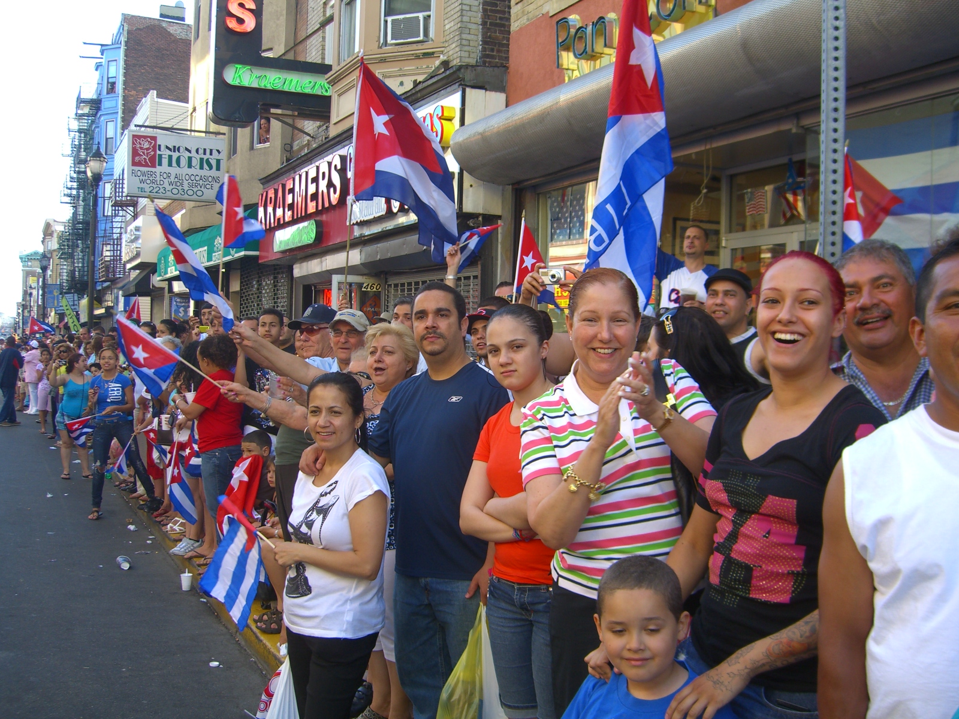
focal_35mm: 38
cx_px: 480
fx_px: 1053
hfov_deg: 49.0
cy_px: 360
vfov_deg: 37.7
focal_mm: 7.9
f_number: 2.8
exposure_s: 1/100
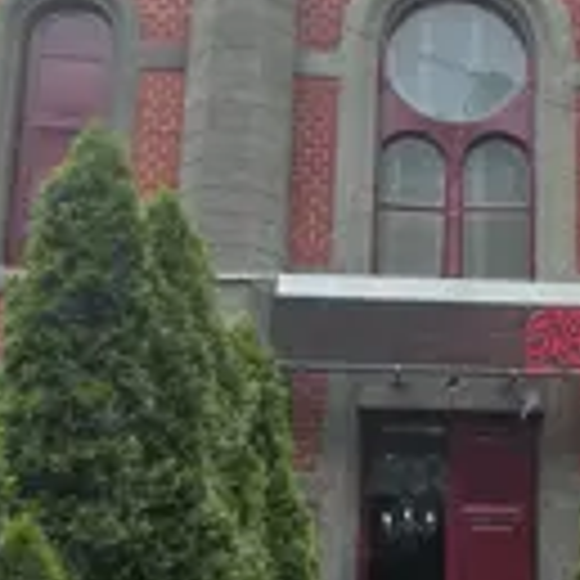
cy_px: 310
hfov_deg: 26.8
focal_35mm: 63
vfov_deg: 27.3
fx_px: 1194
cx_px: 463
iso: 80
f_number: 1.7
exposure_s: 1/3264
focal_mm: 6.3
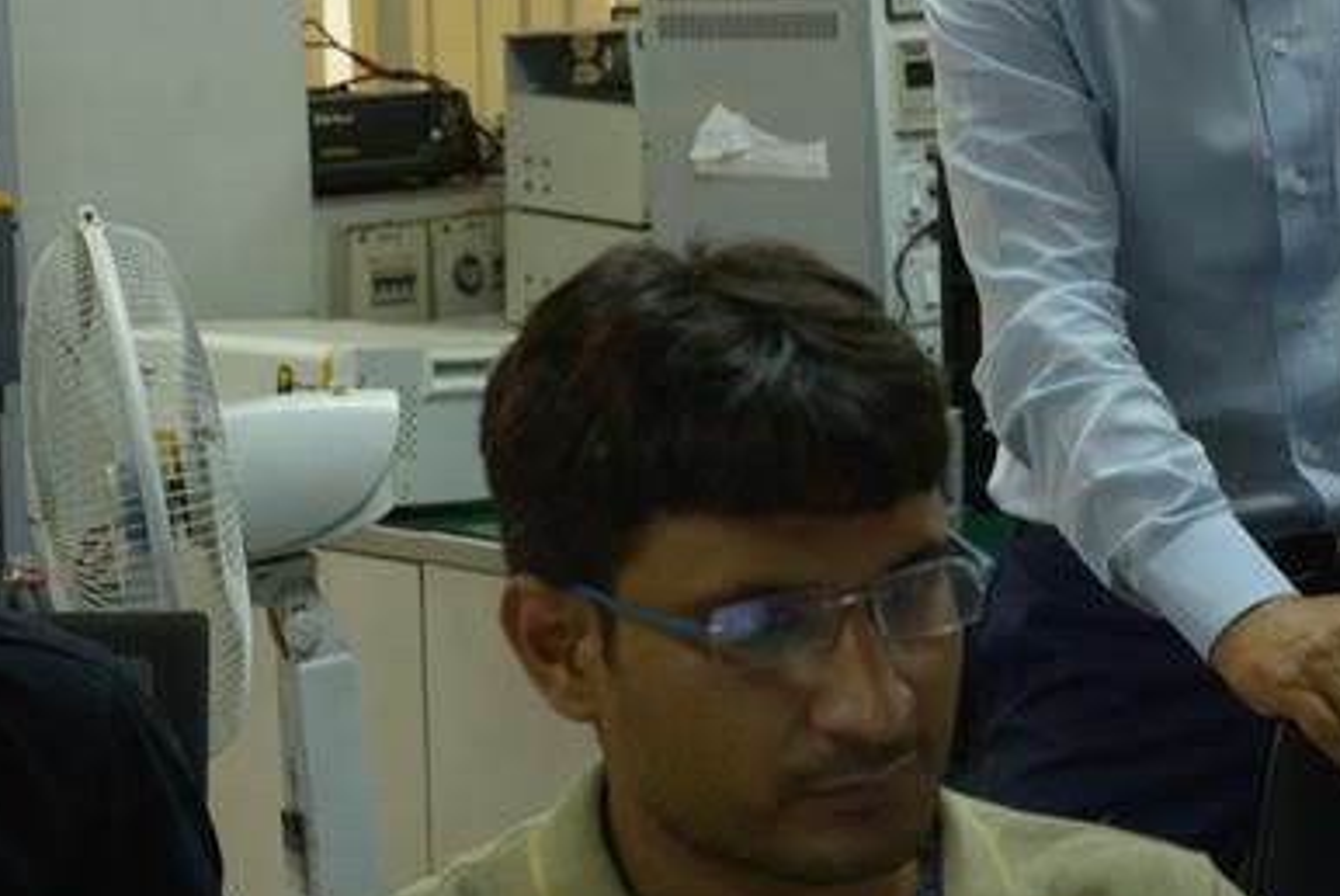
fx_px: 4395
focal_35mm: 118
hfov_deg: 17.3
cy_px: -2
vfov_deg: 11.5
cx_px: 833
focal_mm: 38
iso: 1600
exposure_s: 1/100
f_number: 5
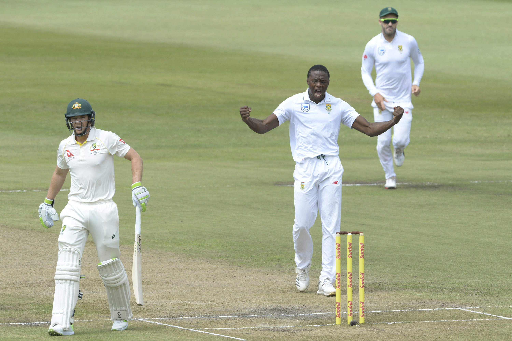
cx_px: 256
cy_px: 170
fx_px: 8529
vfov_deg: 2.3
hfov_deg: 3.4
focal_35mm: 600
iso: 800
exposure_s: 1/1250
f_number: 8
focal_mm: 600
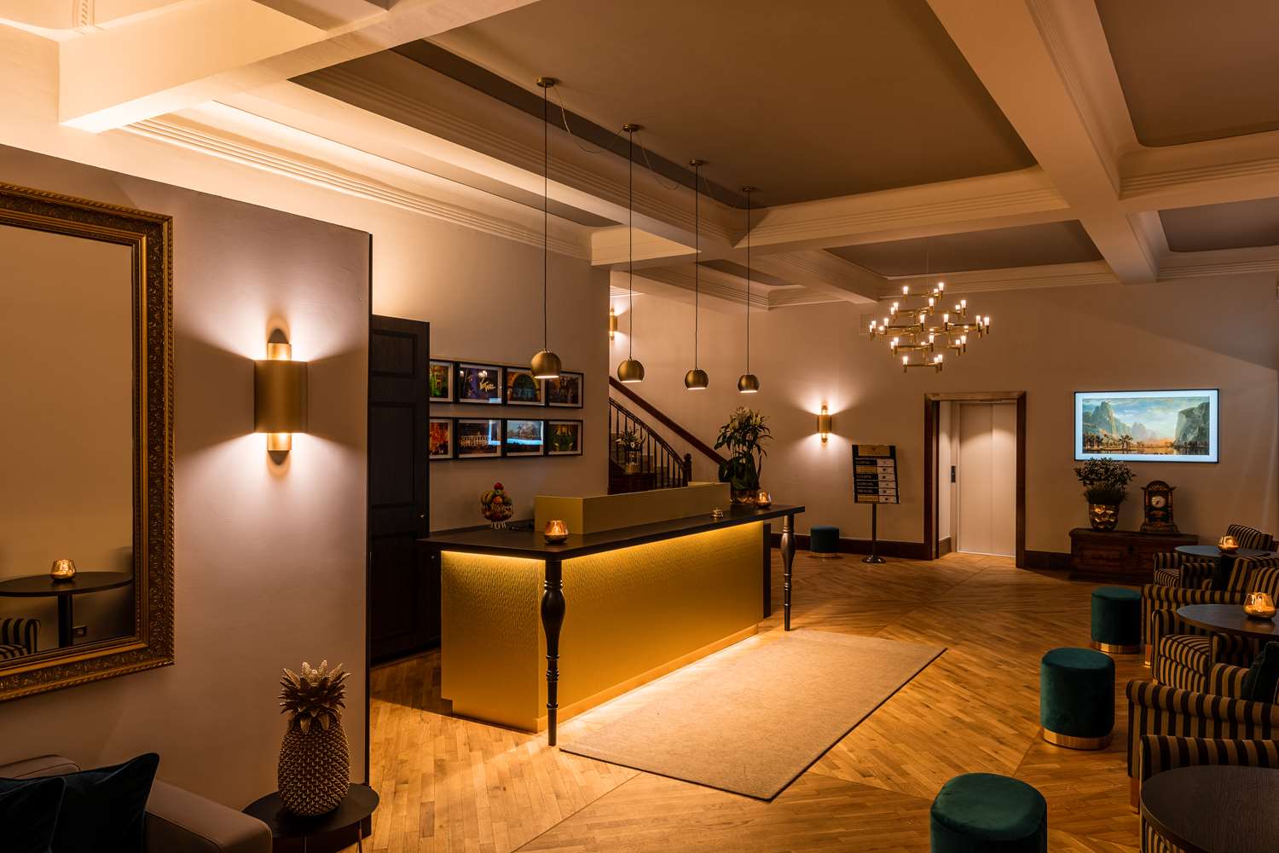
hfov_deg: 71.5
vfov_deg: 51.3
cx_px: 640
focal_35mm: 25
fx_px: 888
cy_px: 426
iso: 100
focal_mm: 25
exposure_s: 1/4
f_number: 10
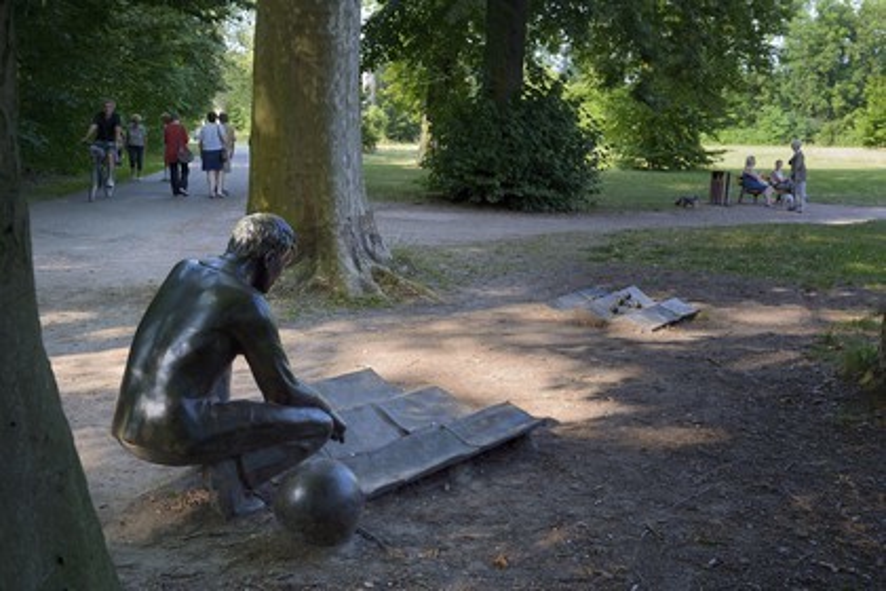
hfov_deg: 53.1
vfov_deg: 36.9
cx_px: 443
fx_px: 886
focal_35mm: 36
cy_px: 296
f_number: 9
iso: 200
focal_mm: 36
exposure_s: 1/50
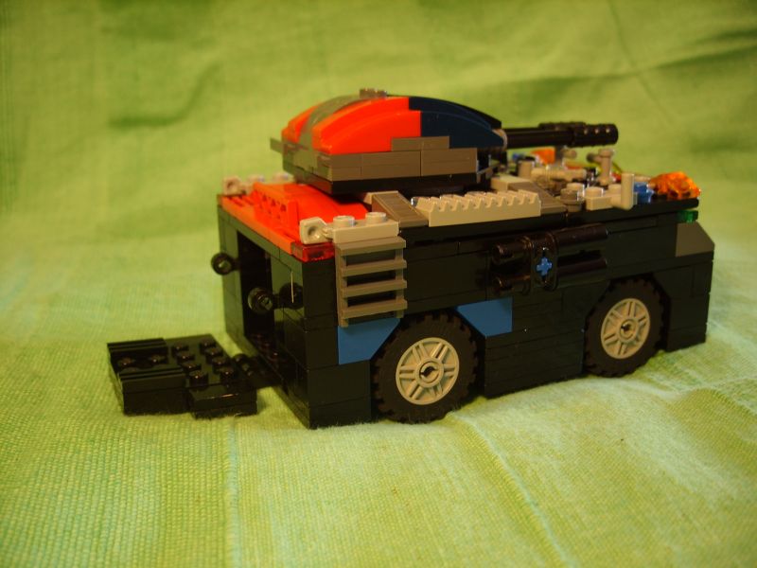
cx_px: 378
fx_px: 831
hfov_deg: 49.0
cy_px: 284
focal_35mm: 38
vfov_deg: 37.7
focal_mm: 7.8
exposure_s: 1/18
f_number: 2.8
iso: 100
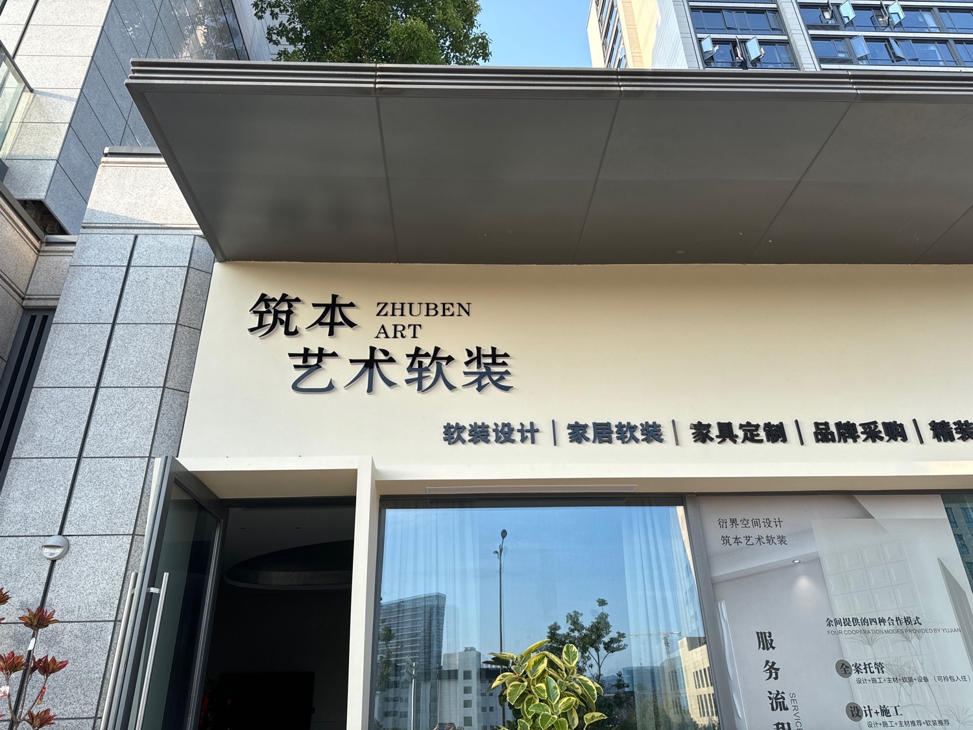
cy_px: 365
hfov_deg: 71.6
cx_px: 486
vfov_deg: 56.8
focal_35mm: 24
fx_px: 675
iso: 80
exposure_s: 1/966
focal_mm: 6.86
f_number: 1.78
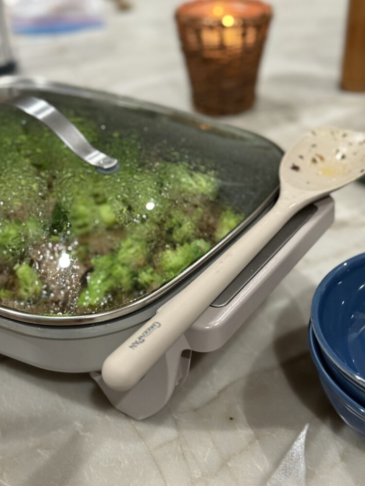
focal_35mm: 49
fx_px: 689
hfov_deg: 29.7
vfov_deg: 38.9
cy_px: 240
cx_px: 183
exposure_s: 1/40
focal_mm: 6.76
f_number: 1.78
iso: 320
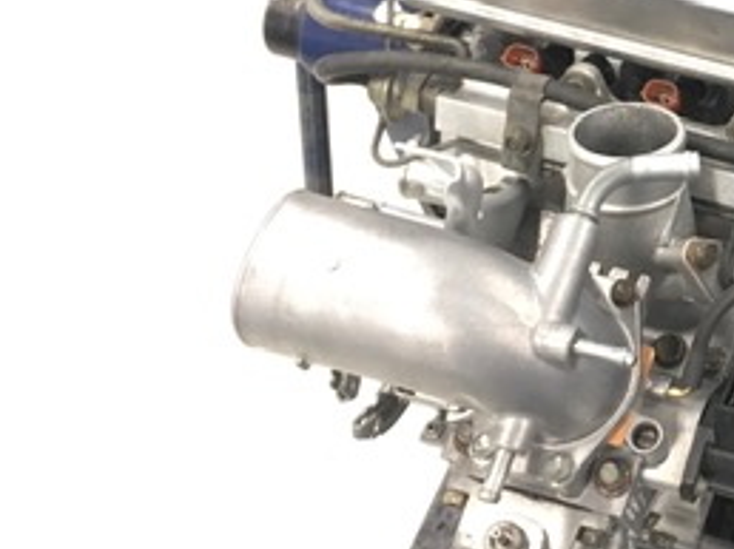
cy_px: 119
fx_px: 1525
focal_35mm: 72
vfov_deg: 20.2
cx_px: 879
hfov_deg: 24.5
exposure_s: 1/33
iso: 125
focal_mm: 4.15
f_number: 2.2
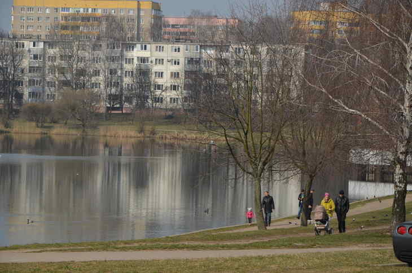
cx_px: 206
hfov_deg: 13.1
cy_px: 136
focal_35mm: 158
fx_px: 1799
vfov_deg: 8.7
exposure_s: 1/500
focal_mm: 105
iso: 140
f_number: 8
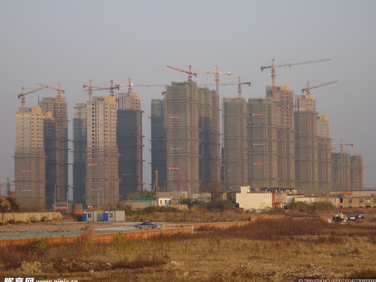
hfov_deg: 16.7
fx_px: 1281
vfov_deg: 12.6
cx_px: 191
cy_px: 144
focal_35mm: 118
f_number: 5.6
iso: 80
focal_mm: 19.68
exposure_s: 1/160
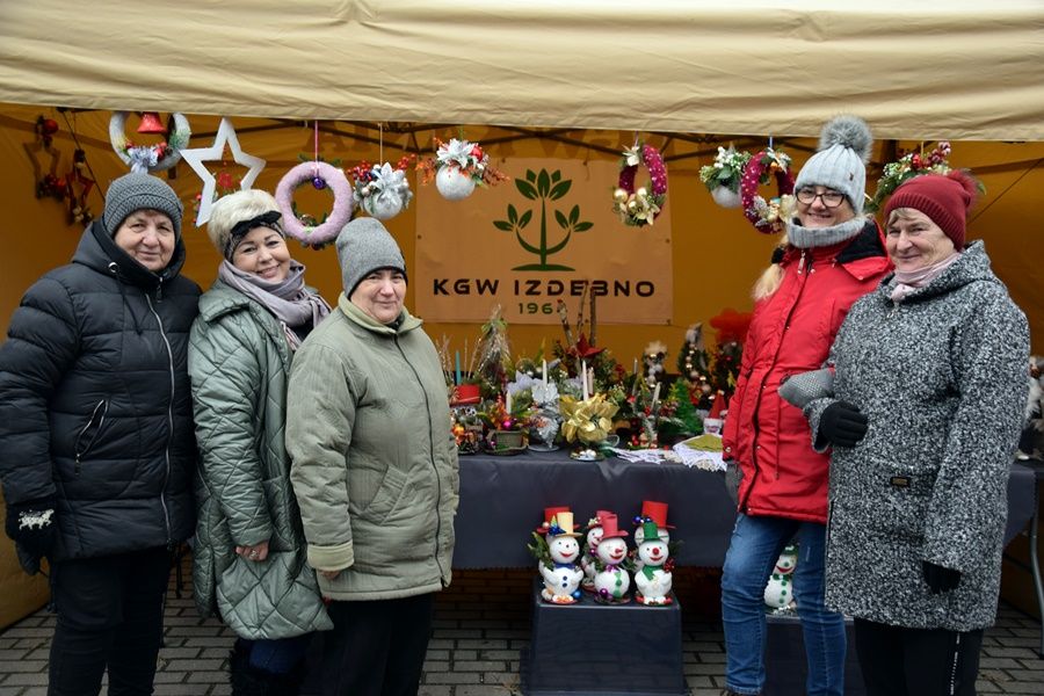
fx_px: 1044
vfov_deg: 36.9
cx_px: 522
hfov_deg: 53.1
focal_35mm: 36
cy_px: 348
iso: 180
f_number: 3.8
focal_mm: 24
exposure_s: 1/80
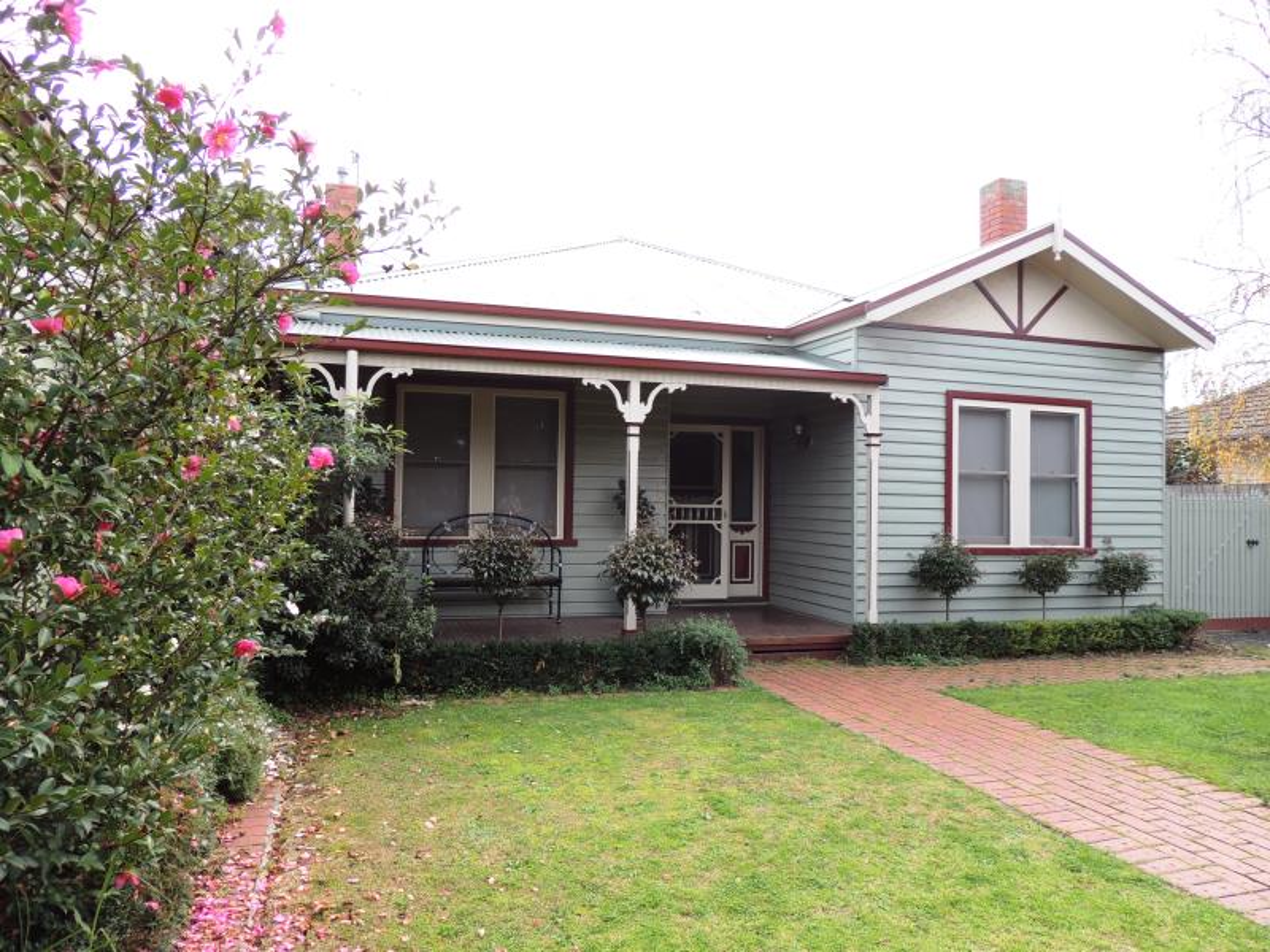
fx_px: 881
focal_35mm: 24
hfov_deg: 71.6
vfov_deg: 56.8
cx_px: 635
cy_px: 476
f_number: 3
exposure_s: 1/100
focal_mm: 4.3
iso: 100
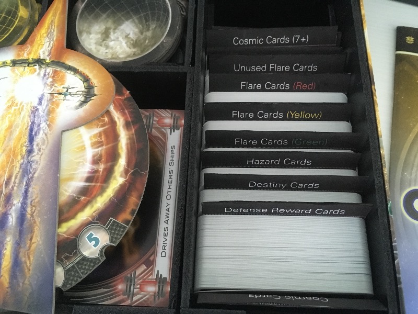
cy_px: 157
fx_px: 350
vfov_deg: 48.2
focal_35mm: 29
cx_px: 209
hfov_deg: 61.7
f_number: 2.2
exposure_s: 1/15
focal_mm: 4.15
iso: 320
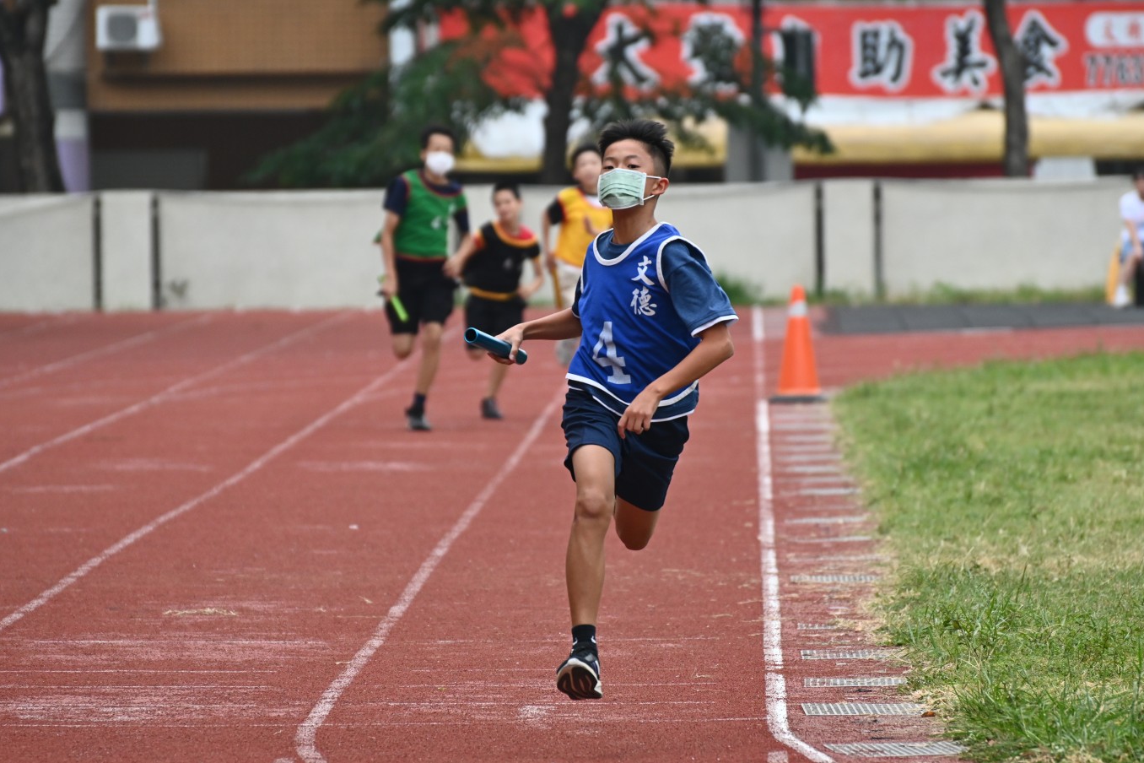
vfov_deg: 4.2
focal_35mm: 331
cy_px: 382
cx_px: 572
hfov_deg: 6.2
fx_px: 10518
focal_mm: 220
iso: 720
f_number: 5.3
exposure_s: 1/1000
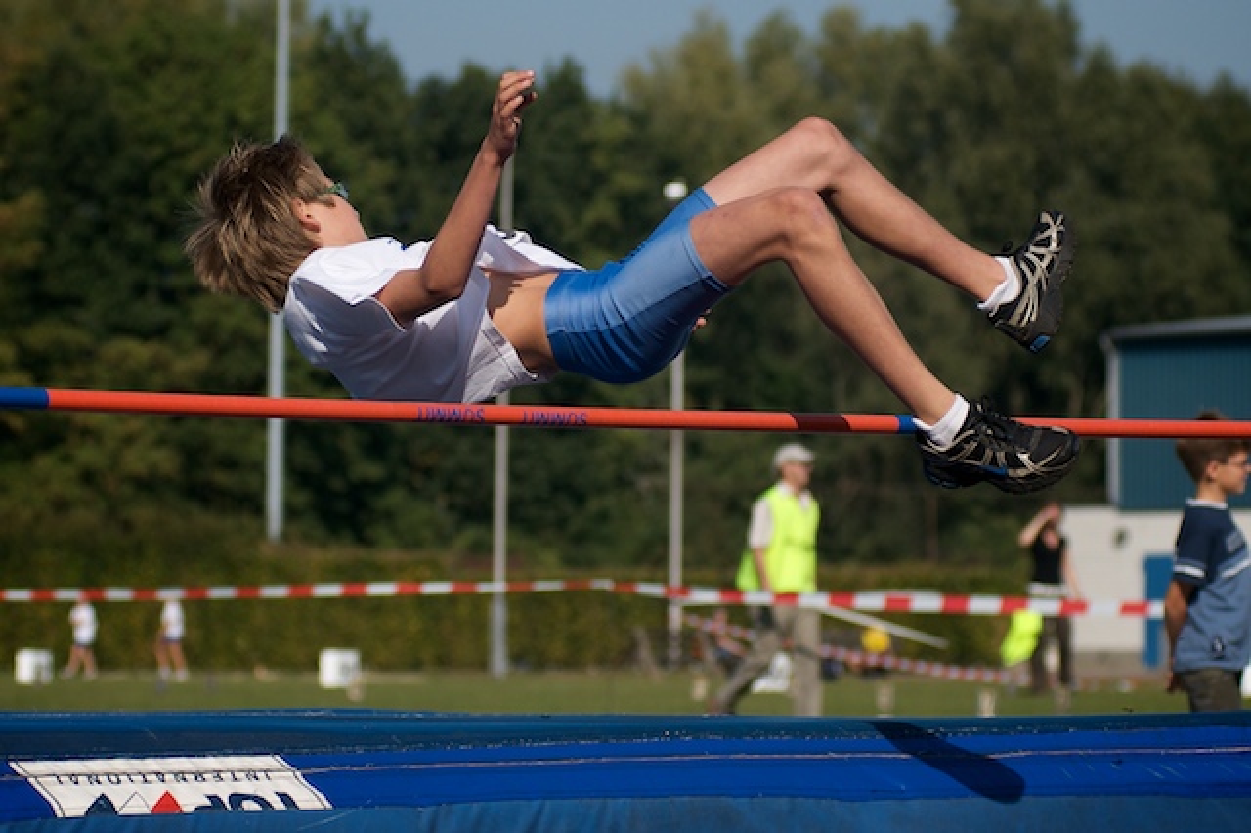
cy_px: 416
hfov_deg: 17.1
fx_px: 4168
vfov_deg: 11.4
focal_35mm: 120
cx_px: 626
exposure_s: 1/5000
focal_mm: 80
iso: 200
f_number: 3.5
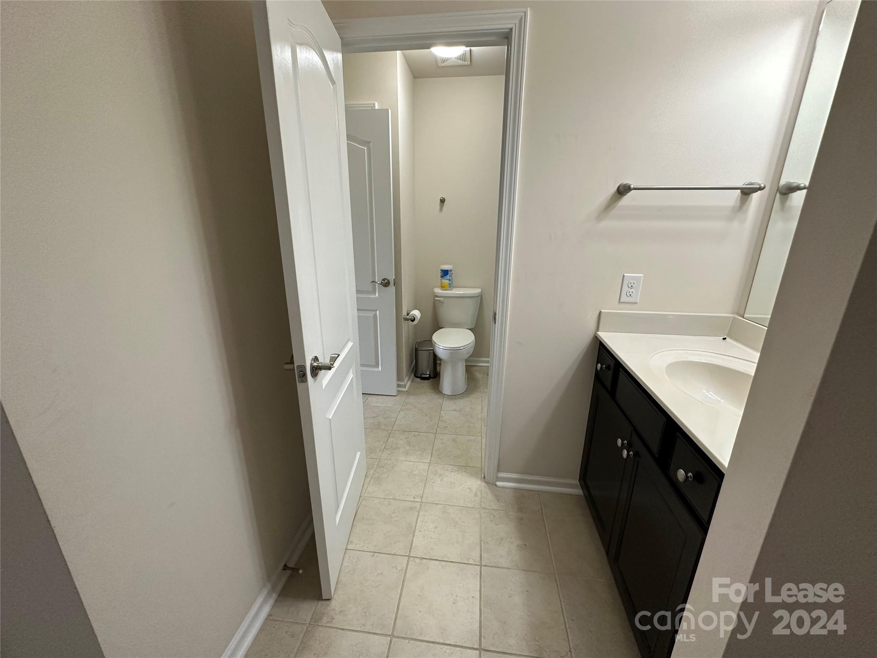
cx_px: 438
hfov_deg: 102.1
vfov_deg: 85.7
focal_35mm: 14
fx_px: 355
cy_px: 329
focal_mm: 2.22
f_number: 2.2
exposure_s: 1/120
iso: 200
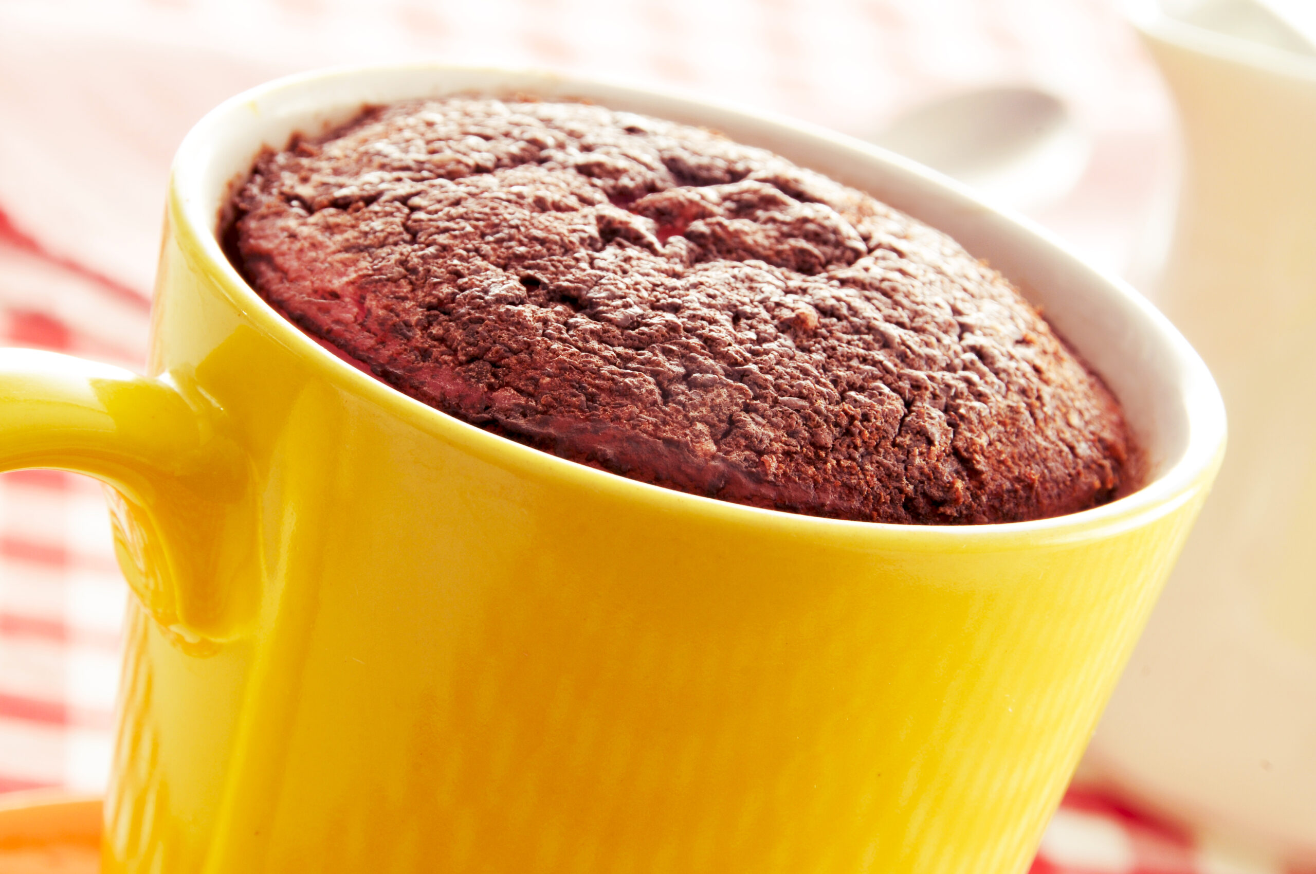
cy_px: 437
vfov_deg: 4.6
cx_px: 658
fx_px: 10953
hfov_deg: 6.9
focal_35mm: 300
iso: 200
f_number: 16
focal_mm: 200
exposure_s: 1/125
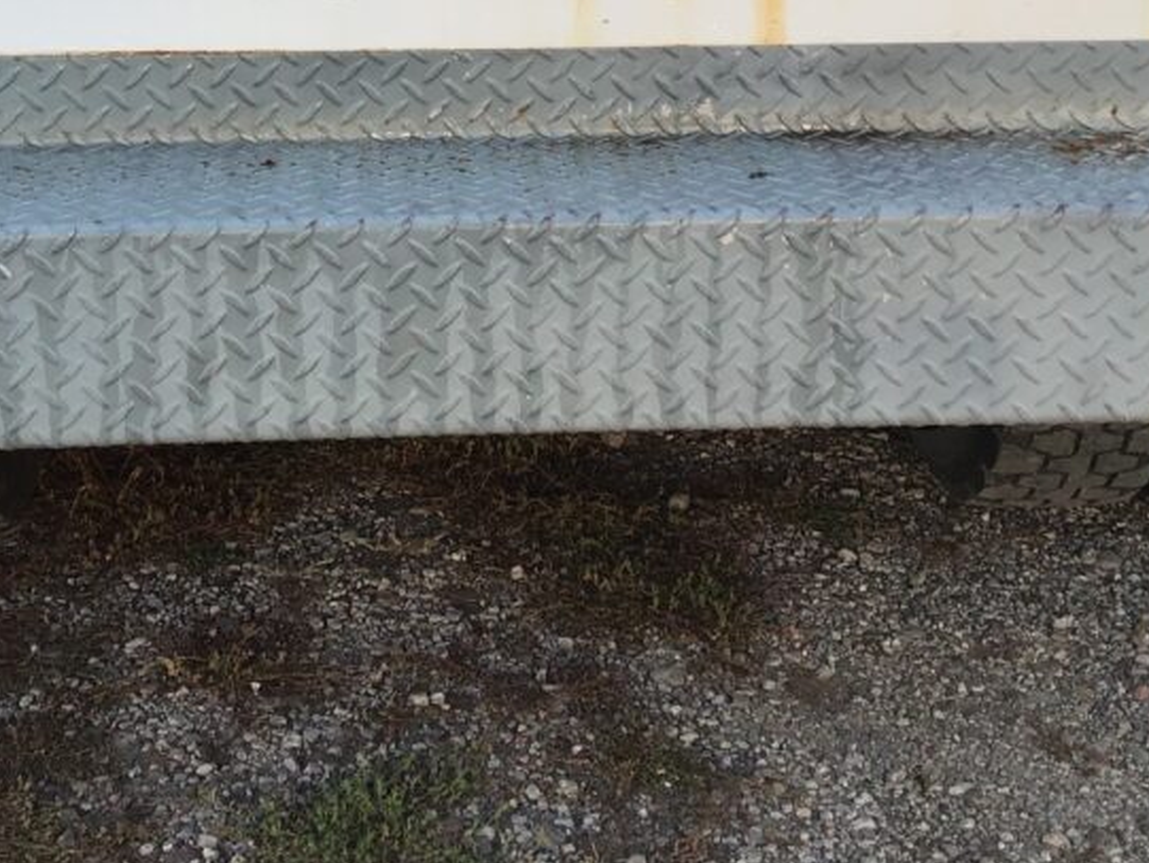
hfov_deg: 28.9
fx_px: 2224
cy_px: -57
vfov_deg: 21.0
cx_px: 478
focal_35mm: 67
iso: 40
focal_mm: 3.3
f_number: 2.4
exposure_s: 1/120
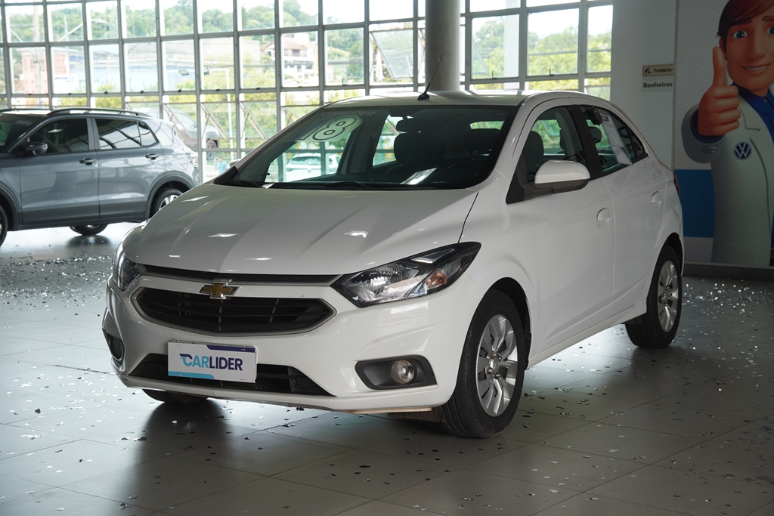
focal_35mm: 58
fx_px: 1258
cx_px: 387
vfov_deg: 23.2
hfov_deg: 34.2
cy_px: 258
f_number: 4
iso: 100
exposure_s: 1/60
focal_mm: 39
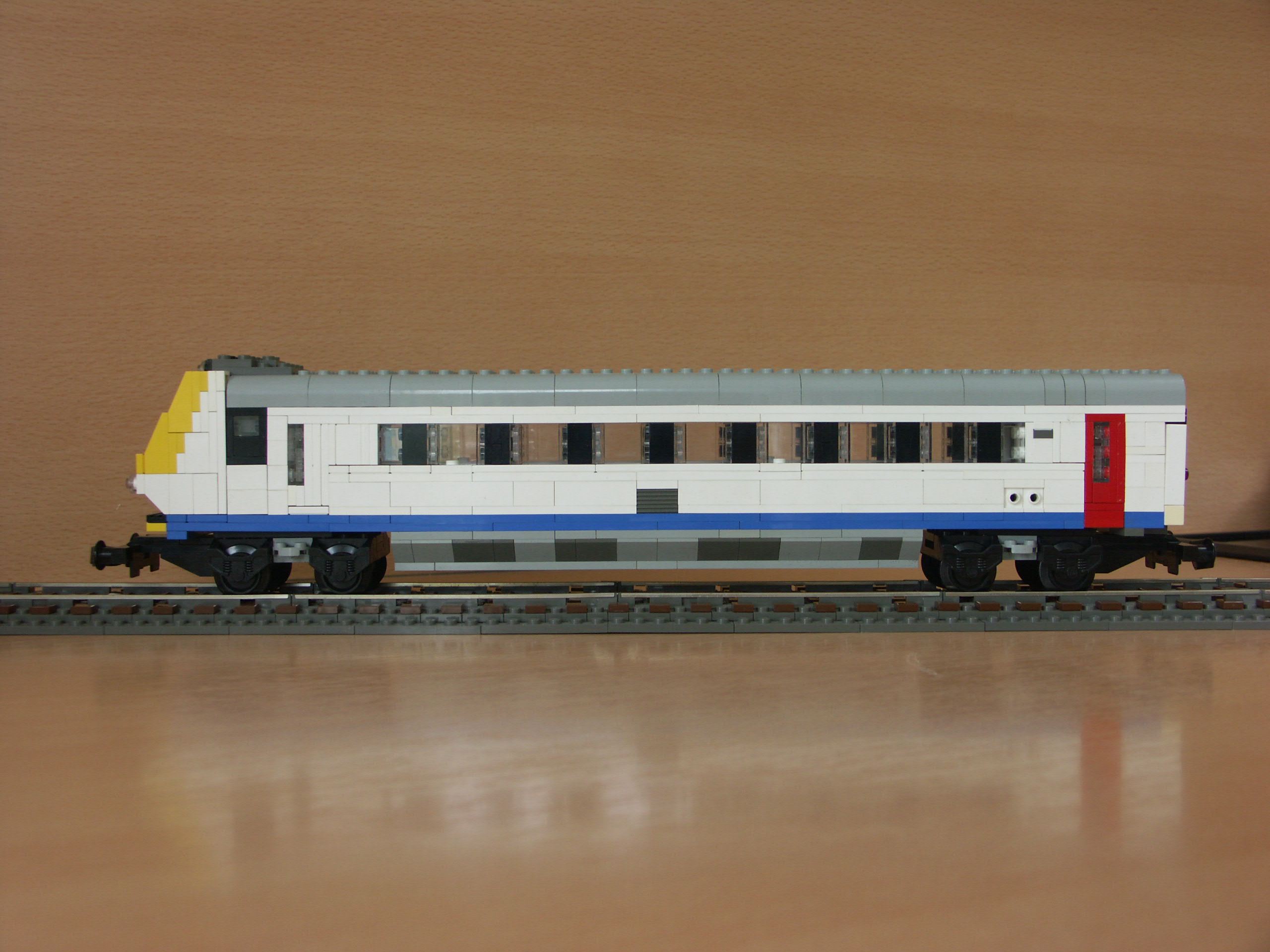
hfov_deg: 50.1
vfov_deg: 38.7
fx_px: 1357
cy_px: 476
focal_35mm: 37
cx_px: 635
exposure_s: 1/30
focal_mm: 9.58
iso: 100
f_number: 2.8
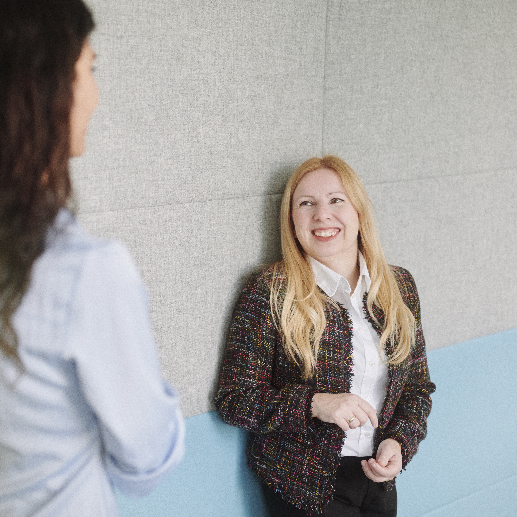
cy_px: 259
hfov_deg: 26.8
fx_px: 1081
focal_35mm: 64
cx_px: 184
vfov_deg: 26.9
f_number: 2.2
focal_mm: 50
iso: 1400
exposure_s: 1/200
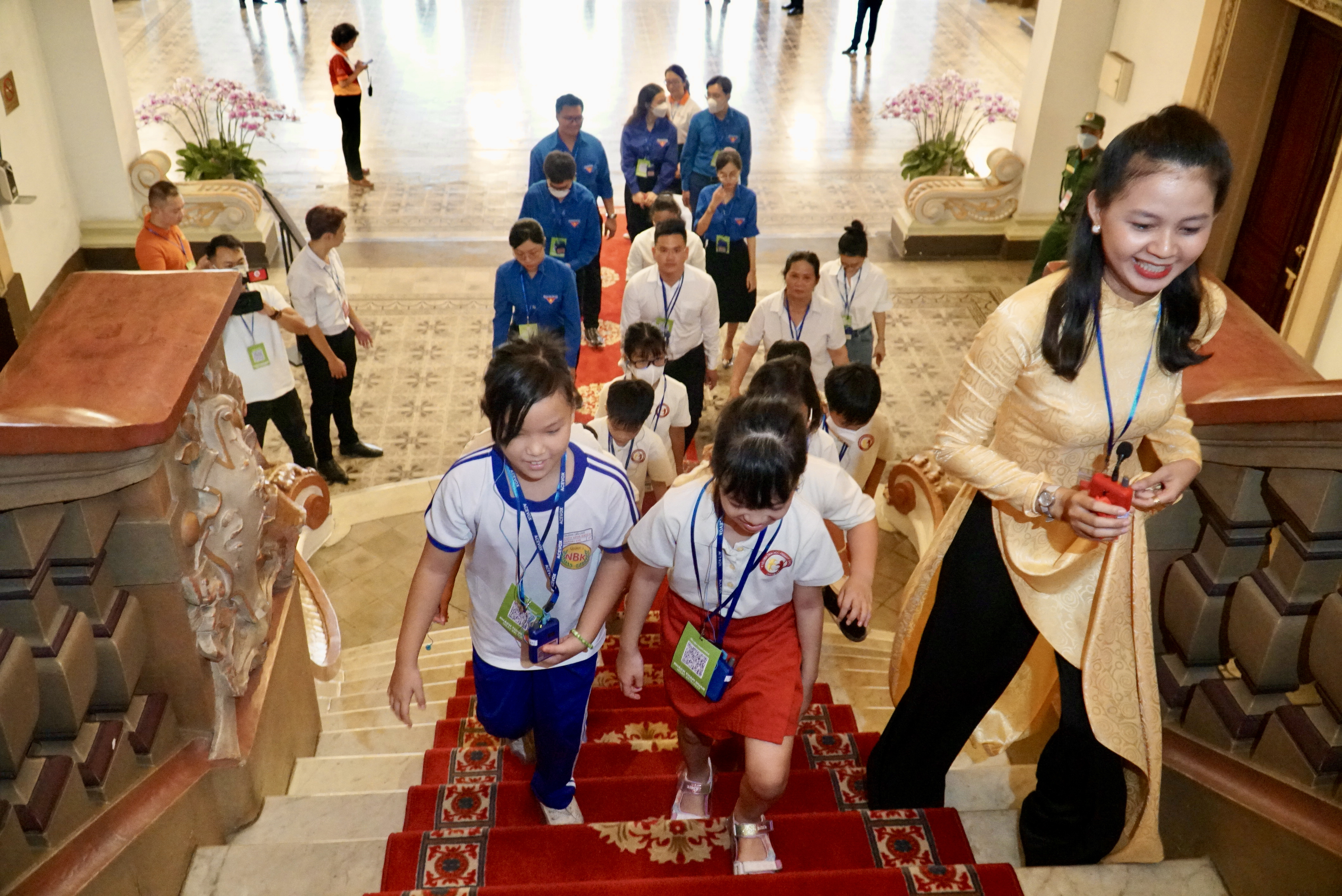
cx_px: 671
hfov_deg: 61.9
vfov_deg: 43.7
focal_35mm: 30
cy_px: 448
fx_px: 1119
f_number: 4
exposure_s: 1/160
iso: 6400
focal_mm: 20
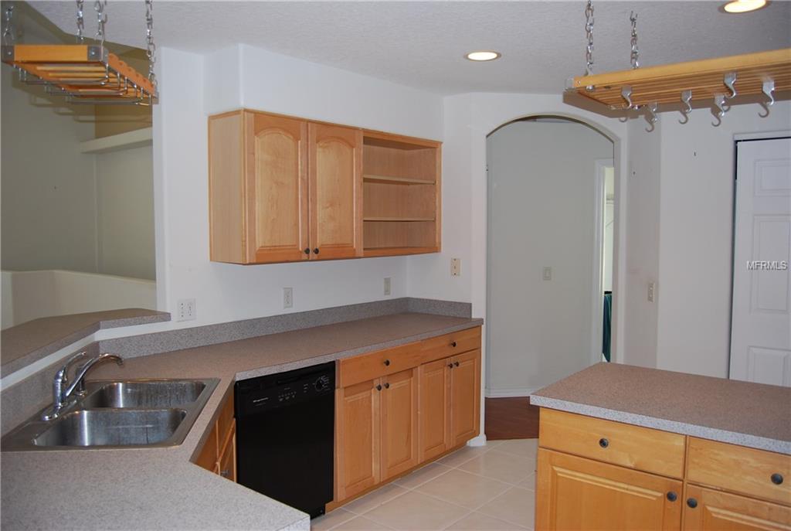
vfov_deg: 48.1
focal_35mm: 27
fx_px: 594
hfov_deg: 67.3
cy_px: 266
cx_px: 396
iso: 200
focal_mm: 18
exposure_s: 1/60
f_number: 3.5
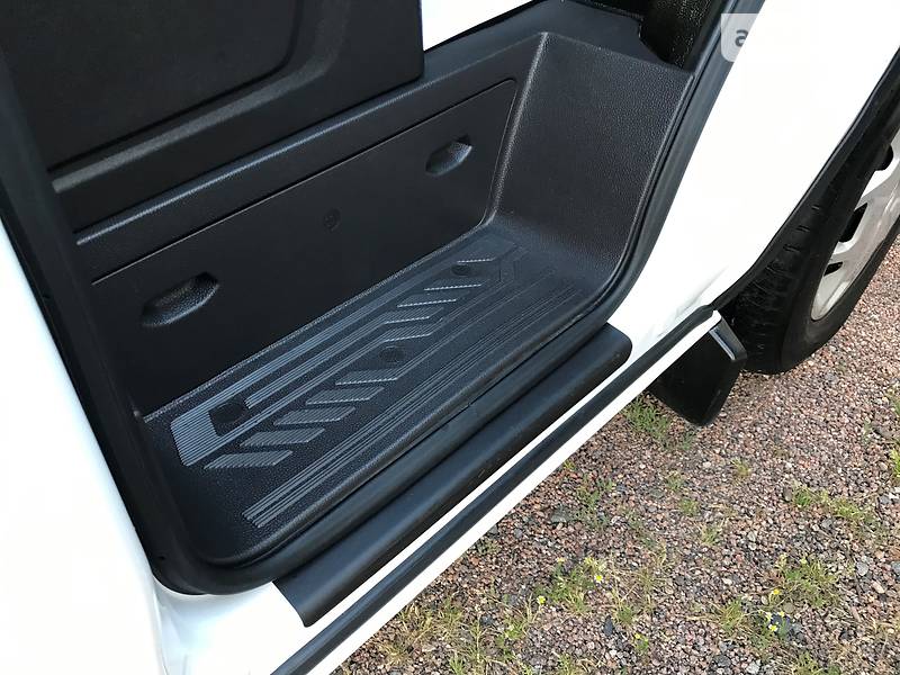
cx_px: 450
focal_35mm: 28
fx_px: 728
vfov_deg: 49.7
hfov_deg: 63.4
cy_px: 338
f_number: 1.8
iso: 25
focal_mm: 4
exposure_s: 1/33
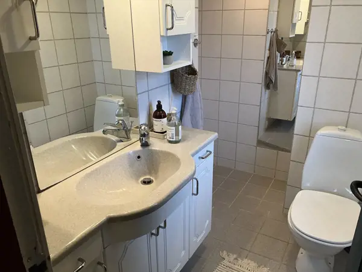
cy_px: 136
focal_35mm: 28
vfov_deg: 49.7
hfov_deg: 63.4
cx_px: 181
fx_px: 293
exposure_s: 1/50
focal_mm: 3.99
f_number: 1.8
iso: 160
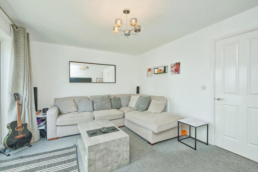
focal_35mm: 16
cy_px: 86
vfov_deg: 73.8
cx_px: 129
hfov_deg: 96.7
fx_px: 115
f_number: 9
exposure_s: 1/30
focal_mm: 16
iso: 400
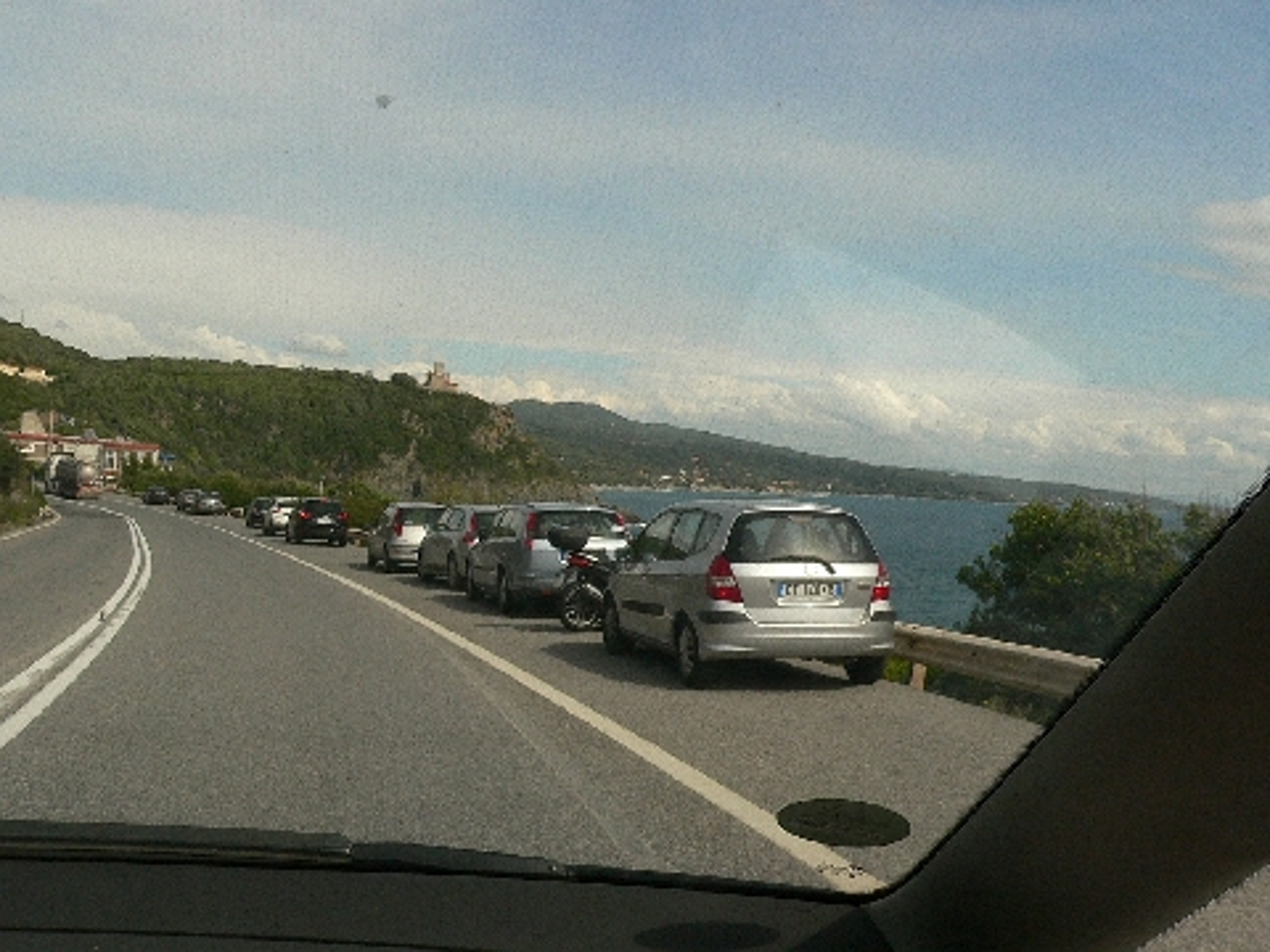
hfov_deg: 51.4
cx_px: 635
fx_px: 1321
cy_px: 476
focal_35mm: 36
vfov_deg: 39.7
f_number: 5.6
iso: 200
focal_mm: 6
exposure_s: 1/1000
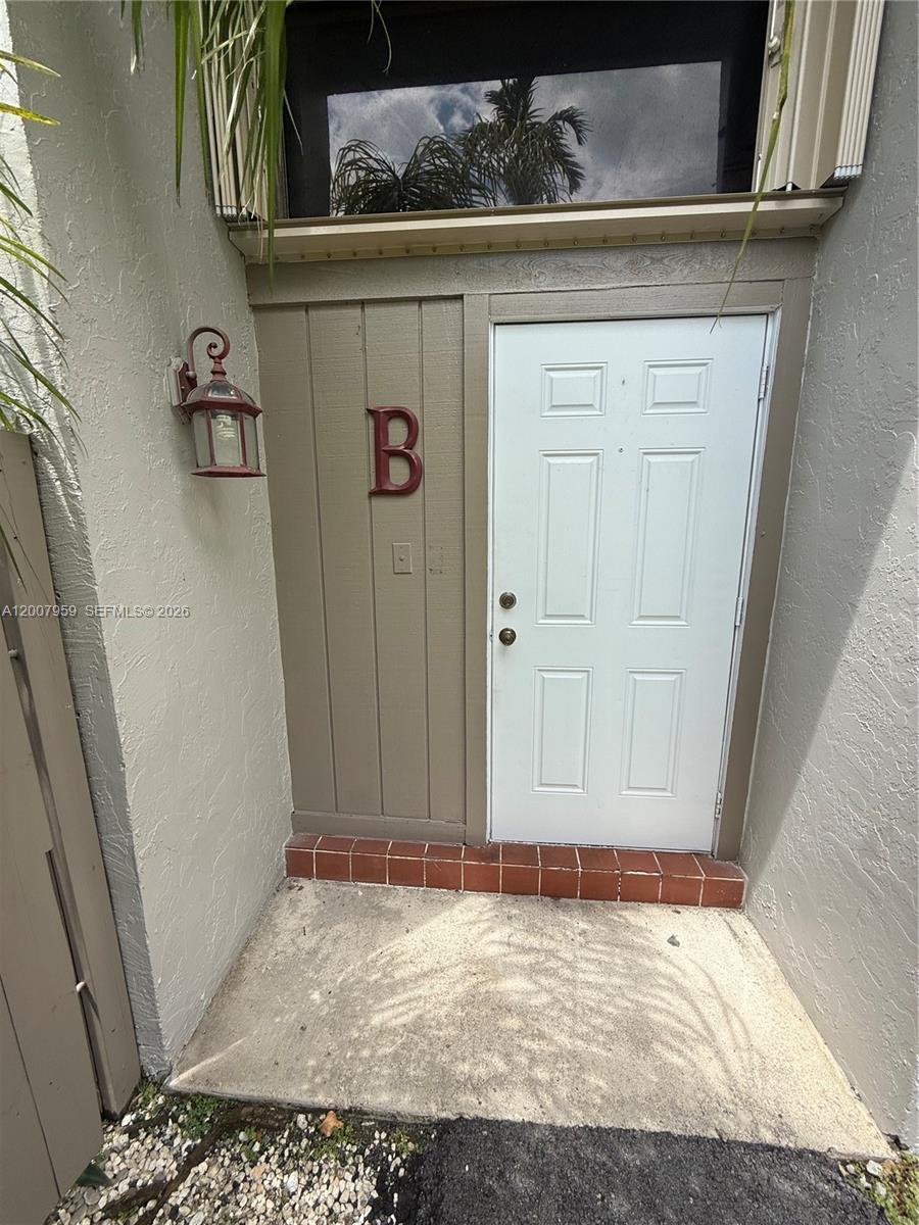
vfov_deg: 102.1
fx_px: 496
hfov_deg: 85.7
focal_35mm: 14
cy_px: 612
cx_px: 460
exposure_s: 1/482
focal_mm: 2.22
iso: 50
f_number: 2.2
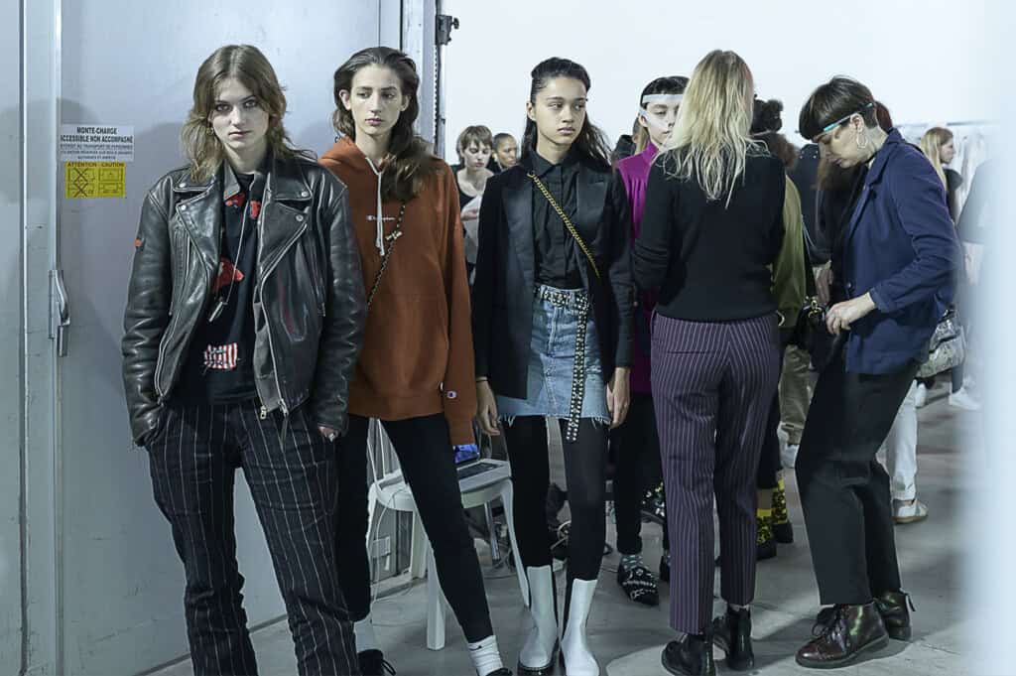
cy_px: 338
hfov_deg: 54.5
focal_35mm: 35
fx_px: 987
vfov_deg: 37.8
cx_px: 508
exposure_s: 1/50
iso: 250
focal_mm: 35
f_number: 3.5
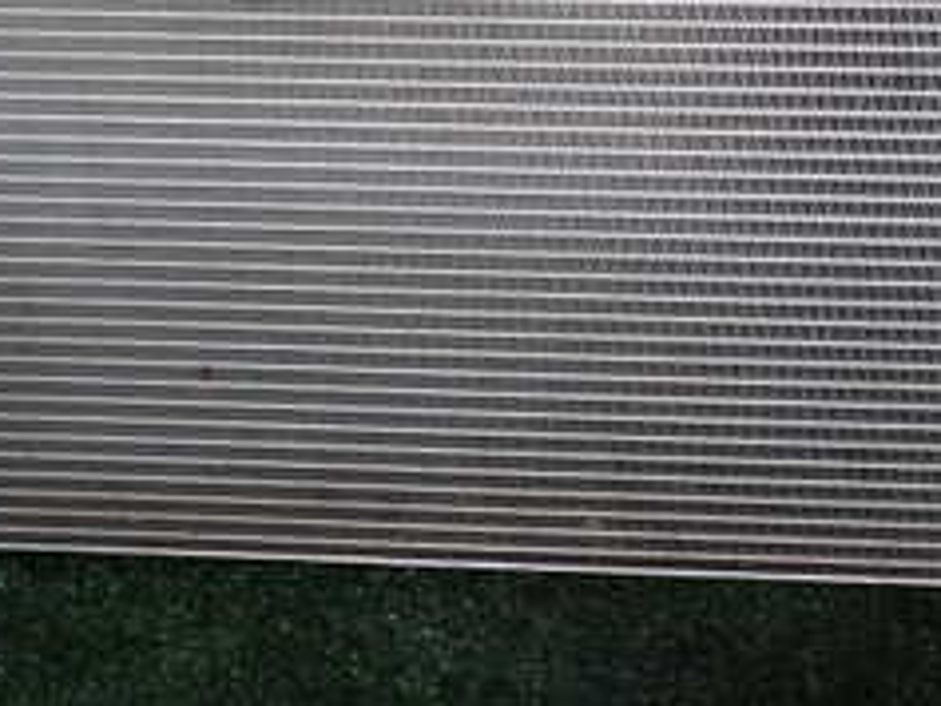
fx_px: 2067
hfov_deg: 25.4
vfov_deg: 18.8
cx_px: 691
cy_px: -12
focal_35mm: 76
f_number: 2.3
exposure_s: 1/40
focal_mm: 5.4
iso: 200
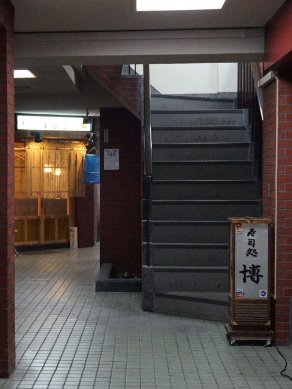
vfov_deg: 29.4
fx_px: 742
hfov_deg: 22.0
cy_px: 197
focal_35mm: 66
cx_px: 68
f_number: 5
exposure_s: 1/50
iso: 3200
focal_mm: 30
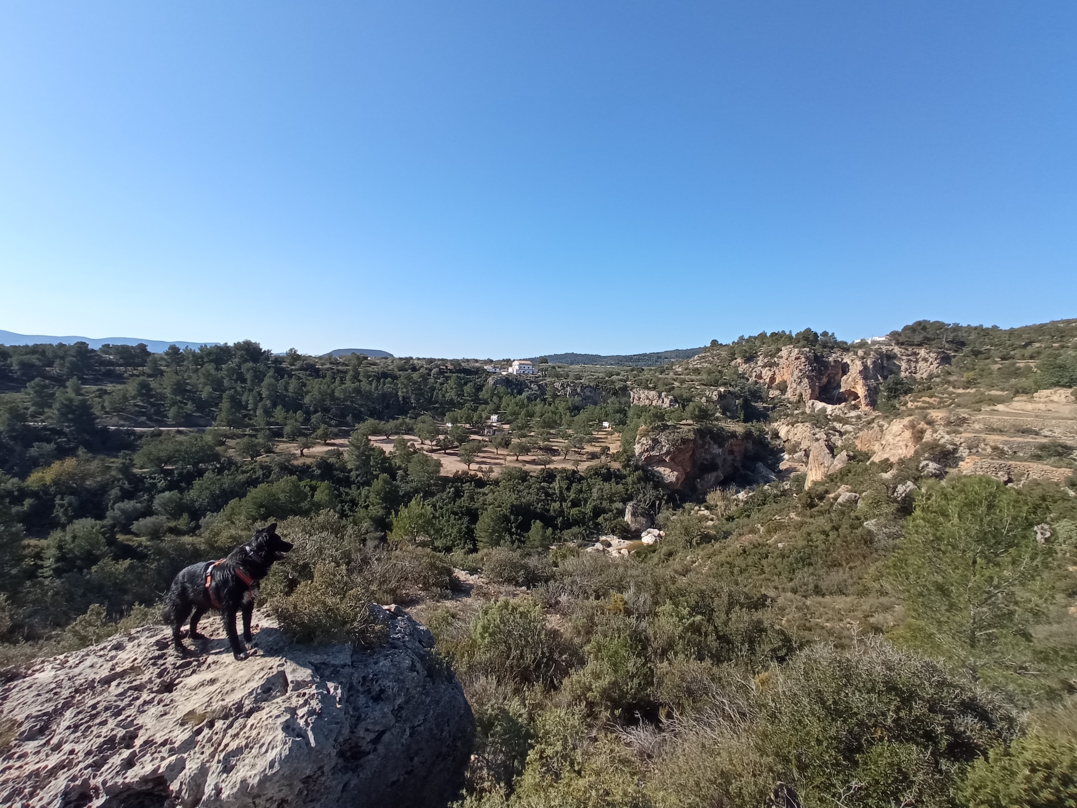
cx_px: 538
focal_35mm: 15
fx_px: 467
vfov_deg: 81.7
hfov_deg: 98.2
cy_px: 404
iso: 114
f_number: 2.2
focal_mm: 1.65
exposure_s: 1/1285
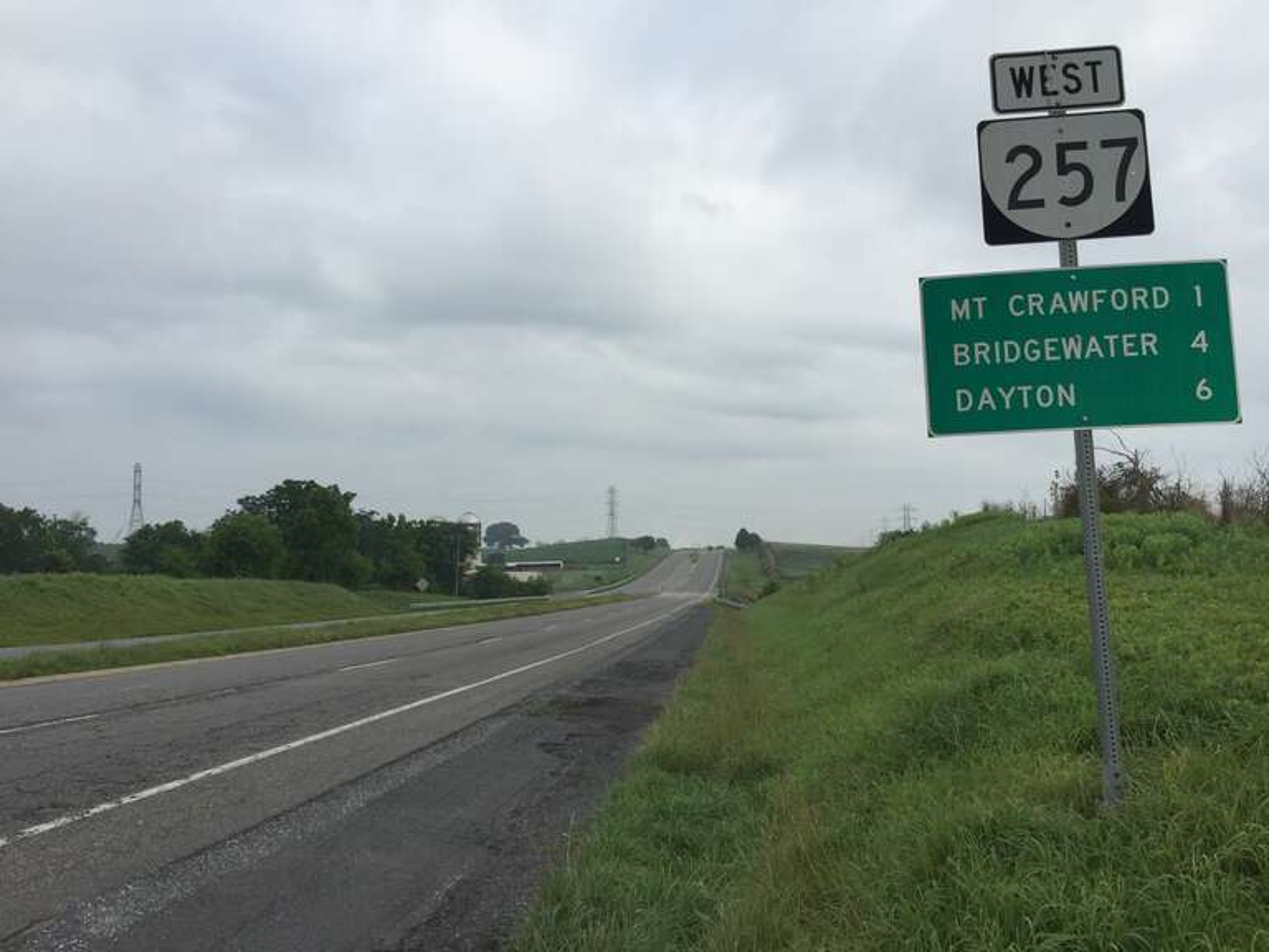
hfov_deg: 61.7
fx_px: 1063
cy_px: 476
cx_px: 634
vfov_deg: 48.2
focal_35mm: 29
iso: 32
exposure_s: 1/920
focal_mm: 4.15
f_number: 2.2
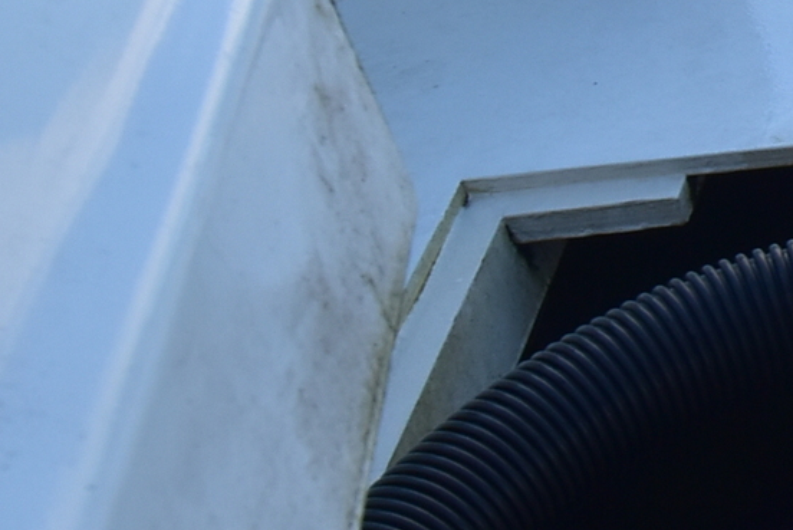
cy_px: 93
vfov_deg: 15.4
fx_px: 1946
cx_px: 1517
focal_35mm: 88
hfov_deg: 17.5
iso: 400
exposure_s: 1/200
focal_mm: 13
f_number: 10
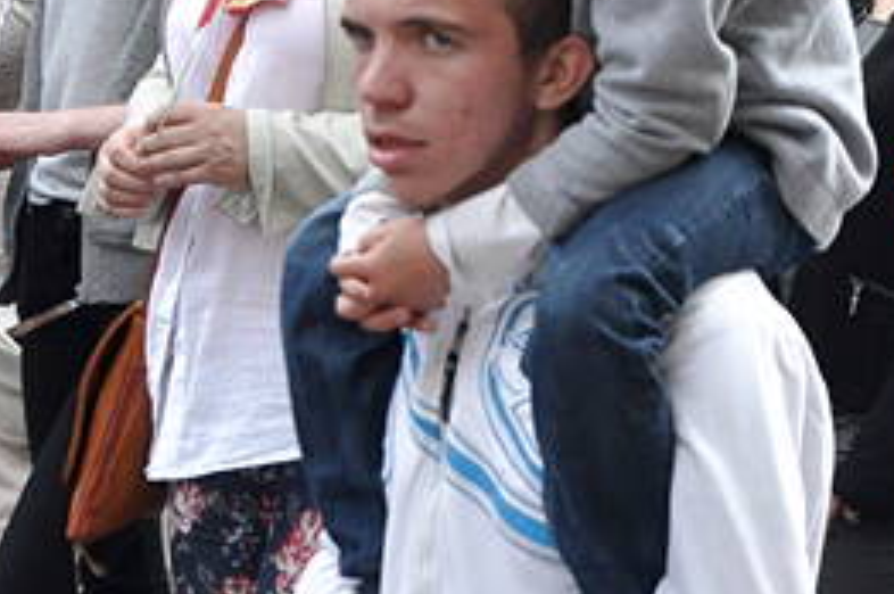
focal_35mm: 340
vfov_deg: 4.0
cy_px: 36
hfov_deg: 6.1
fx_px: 8433
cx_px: 481
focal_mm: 70
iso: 1250
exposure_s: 1/1000
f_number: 8
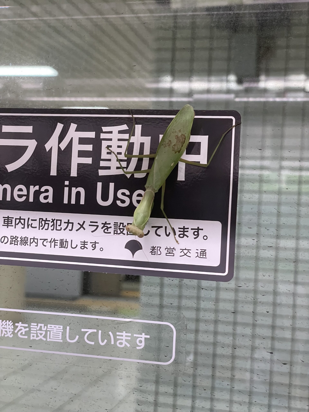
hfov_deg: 28.0
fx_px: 619
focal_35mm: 52
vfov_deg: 36.8
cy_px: 206
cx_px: 154
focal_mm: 6
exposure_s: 1/60
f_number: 2
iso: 400
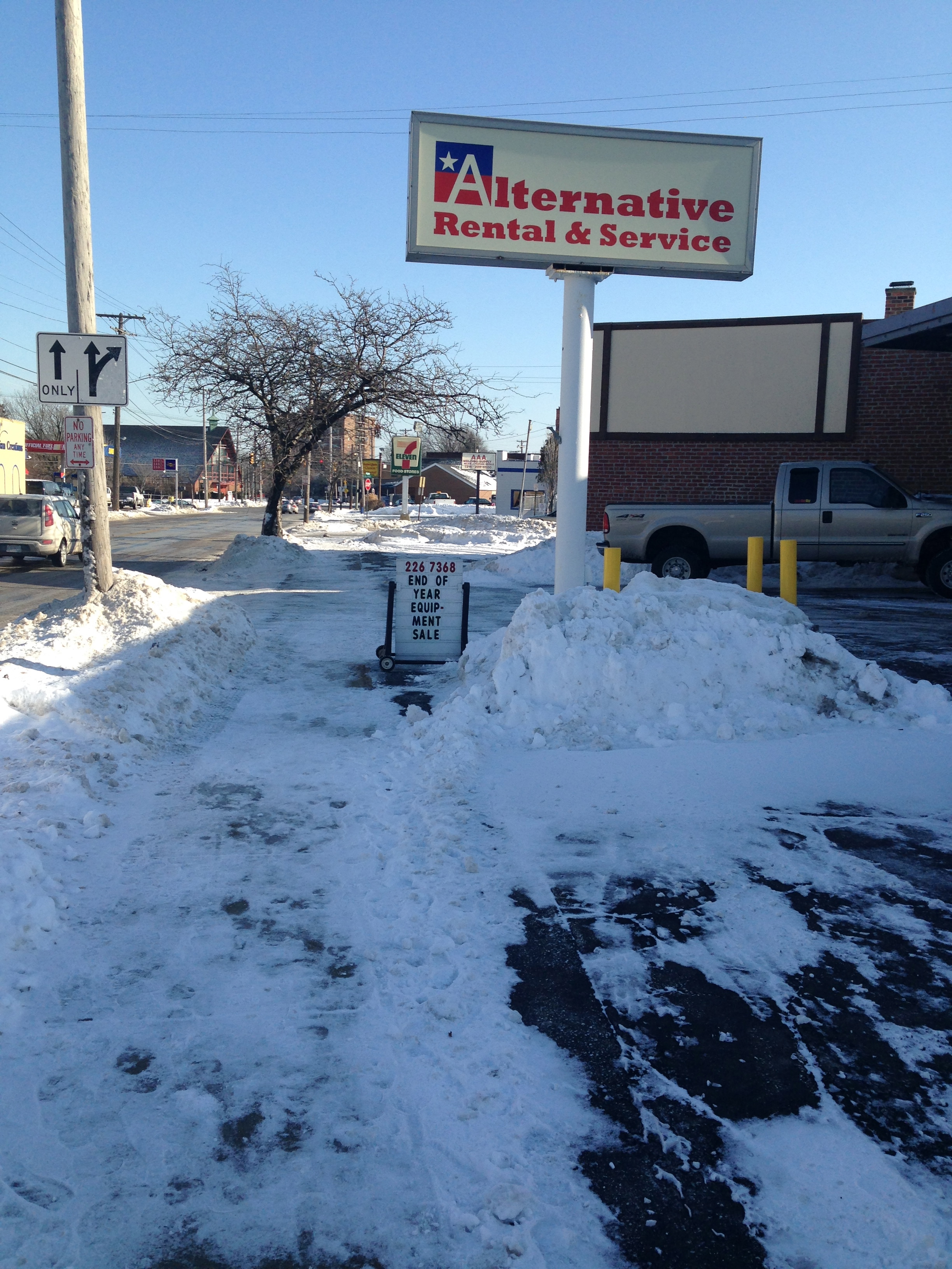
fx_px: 1210
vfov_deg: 55.4
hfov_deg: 42.9
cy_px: 634
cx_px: 476
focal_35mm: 33
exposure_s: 1/1506
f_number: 2.4
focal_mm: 4.12
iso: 50
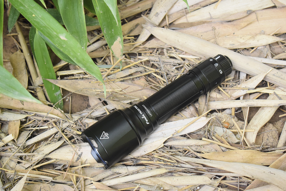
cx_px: 143
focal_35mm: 82
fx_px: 655
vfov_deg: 16.6
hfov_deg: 24.6
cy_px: 96
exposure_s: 1/250
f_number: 8
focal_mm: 55
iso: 3200
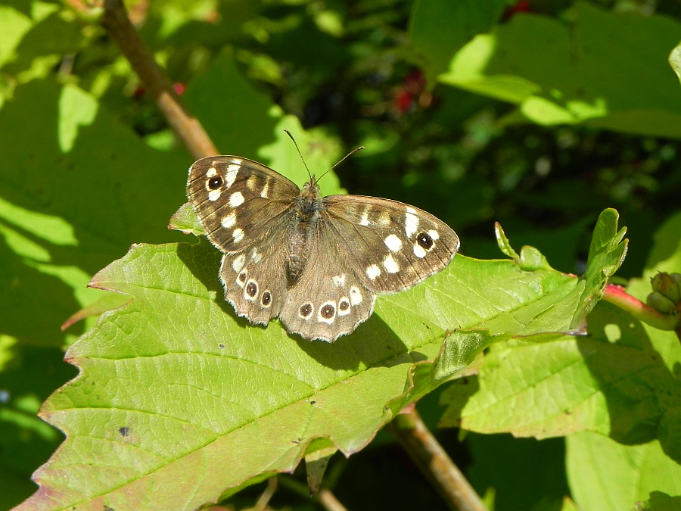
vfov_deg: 15.6
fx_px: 1869
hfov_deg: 20.7
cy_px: 256
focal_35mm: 95
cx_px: 340
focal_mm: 16.9
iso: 160
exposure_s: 1/300
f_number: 7.1
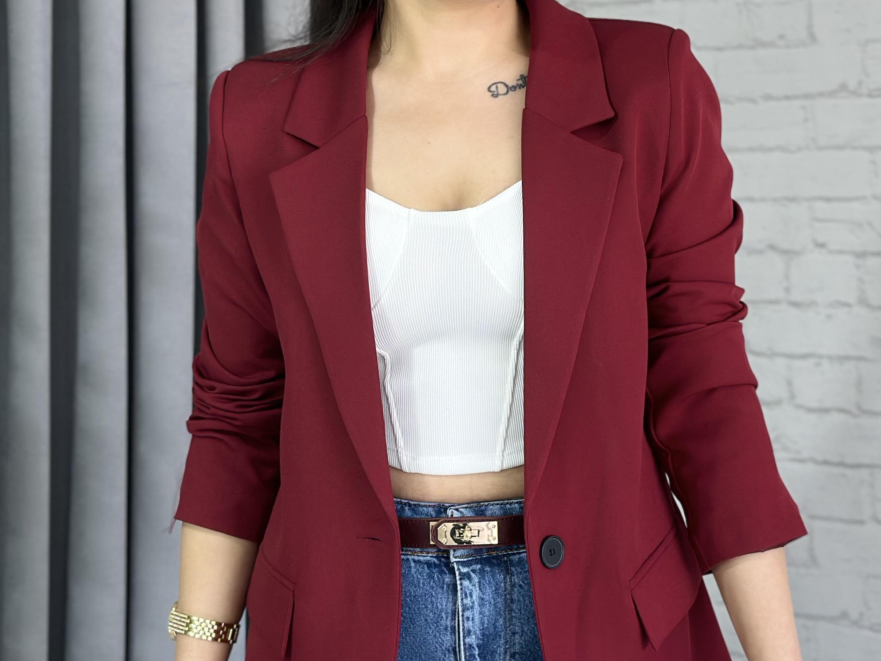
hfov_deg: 24.4
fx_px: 2036
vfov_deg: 18.4
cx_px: 469
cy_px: 287
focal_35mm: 80
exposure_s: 1/100
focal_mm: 6.86
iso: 80
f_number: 1.78
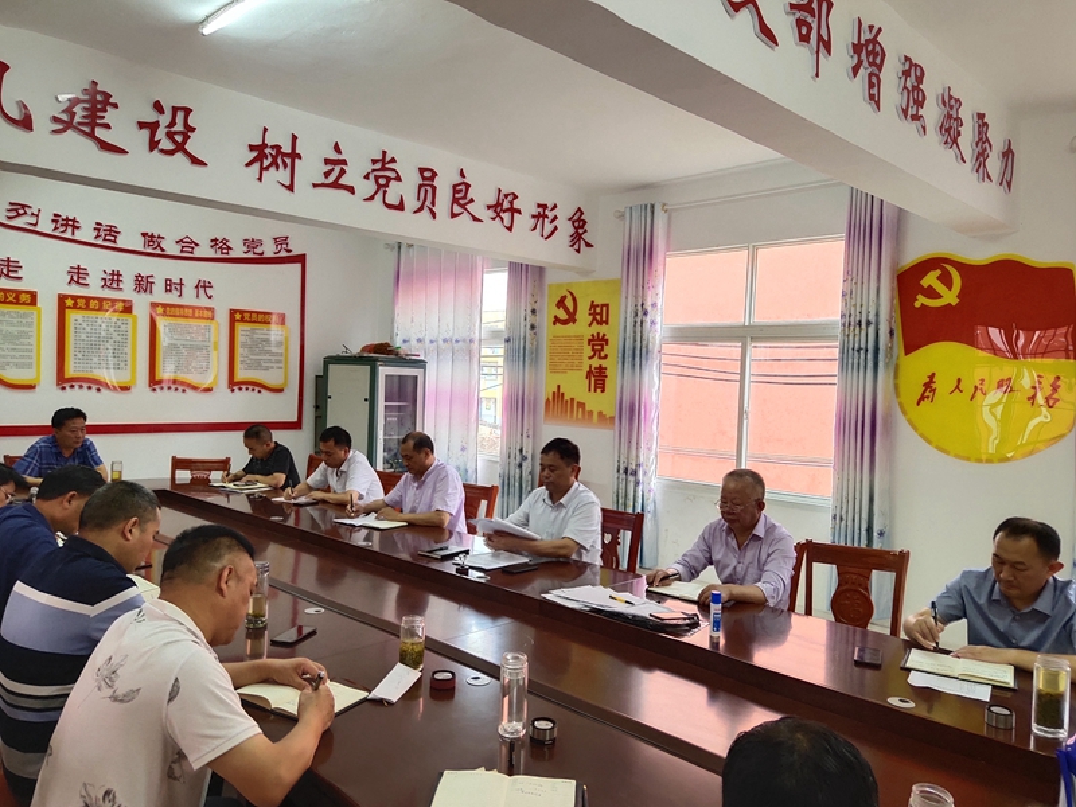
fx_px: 901
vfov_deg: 48.2
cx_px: 538
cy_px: 404
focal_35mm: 29
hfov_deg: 61.7
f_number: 1.8
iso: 260
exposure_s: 1/50
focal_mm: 4.27
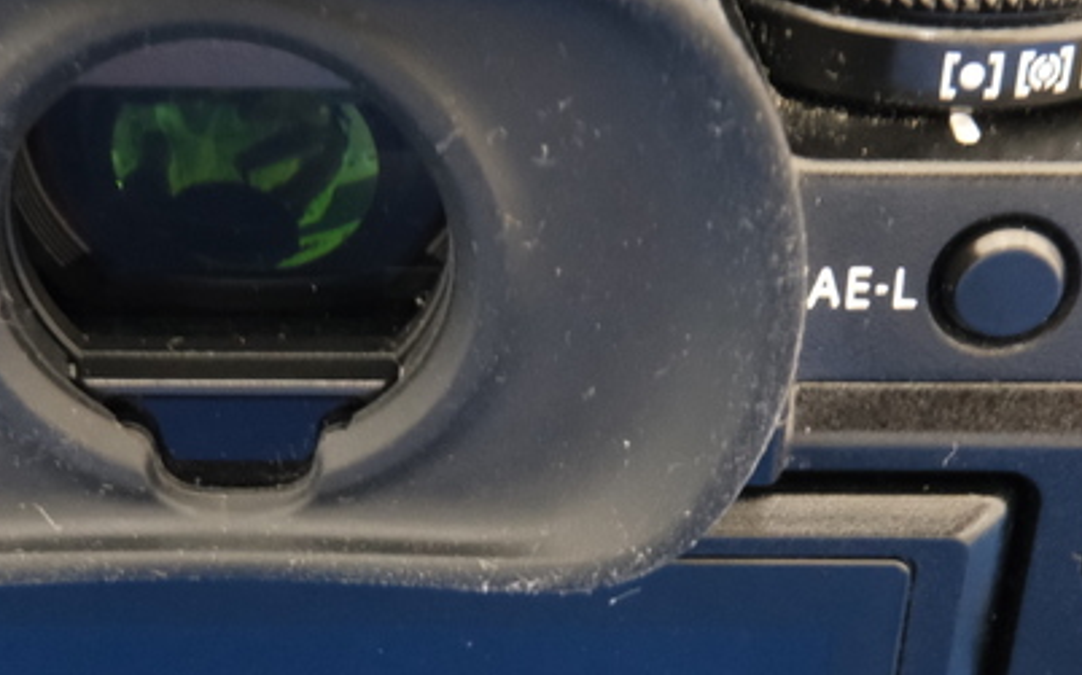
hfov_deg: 29.3
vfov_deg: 18.5
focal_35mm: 70
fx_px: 2064
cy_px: 481
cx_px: 455
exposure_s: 1/5.3
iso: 3200
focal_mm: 15
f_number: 11
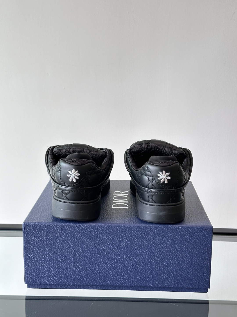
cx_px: 118
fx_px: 438
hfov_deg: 30.3
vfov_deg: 39.7
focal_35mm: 48
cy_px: 158
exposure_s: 1/121
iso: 64
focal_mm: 6.86
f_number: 1.78
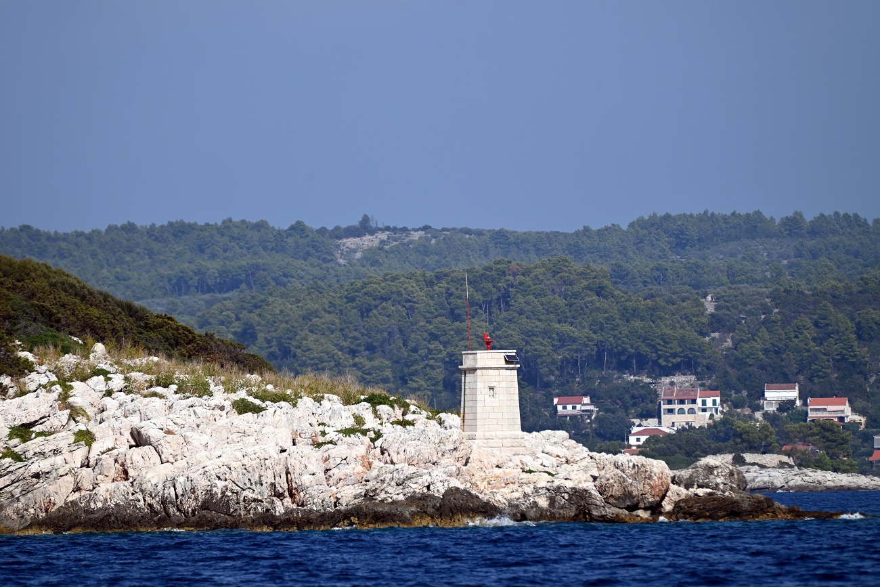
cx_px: 440
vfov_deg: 4.6
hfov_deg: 6.9
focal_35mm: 300
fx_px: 7334
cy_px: 294
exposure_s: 1/1000
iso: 140
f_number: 5.6
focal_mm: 300
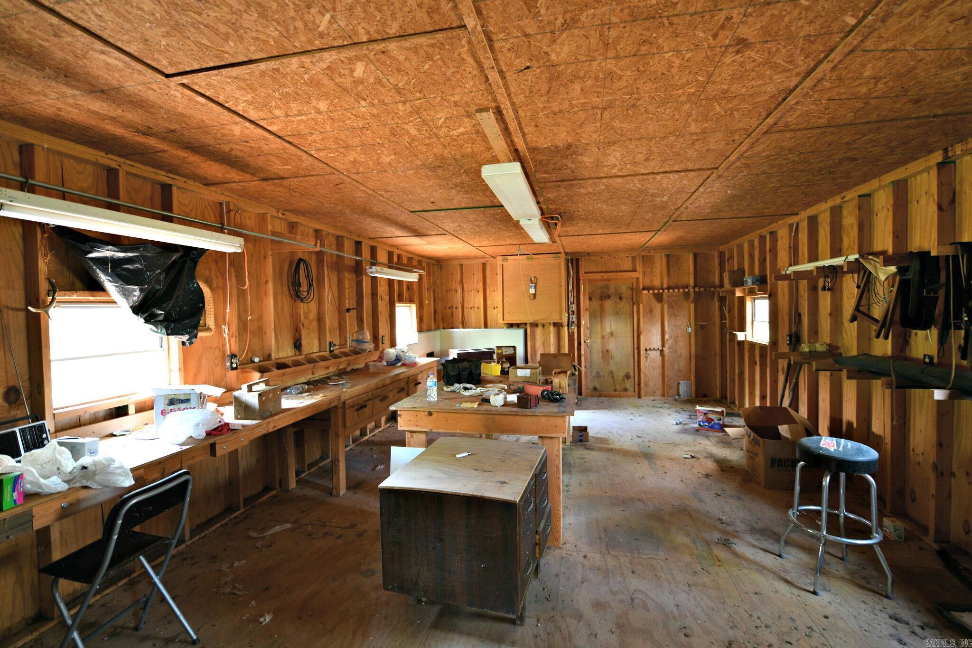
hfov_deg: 96.7
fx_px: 432
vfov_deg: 73.7
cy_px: 324
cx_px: 486
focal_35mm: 16
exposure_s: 1/5
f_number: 2.8
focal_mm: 16
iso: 160
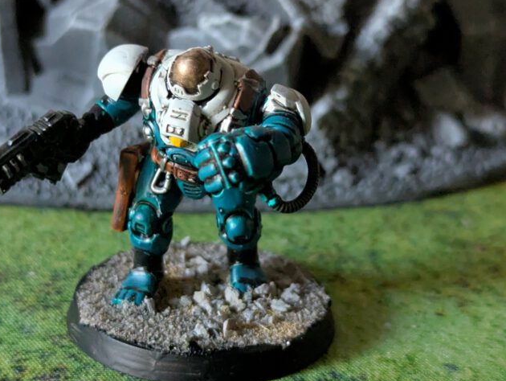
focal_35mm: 78
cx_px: 198
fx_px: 1141
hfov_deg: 24.9
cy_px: 179
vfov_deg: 18.9
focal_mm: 6.81
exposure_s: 1/48.5
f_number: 1.85
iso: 922
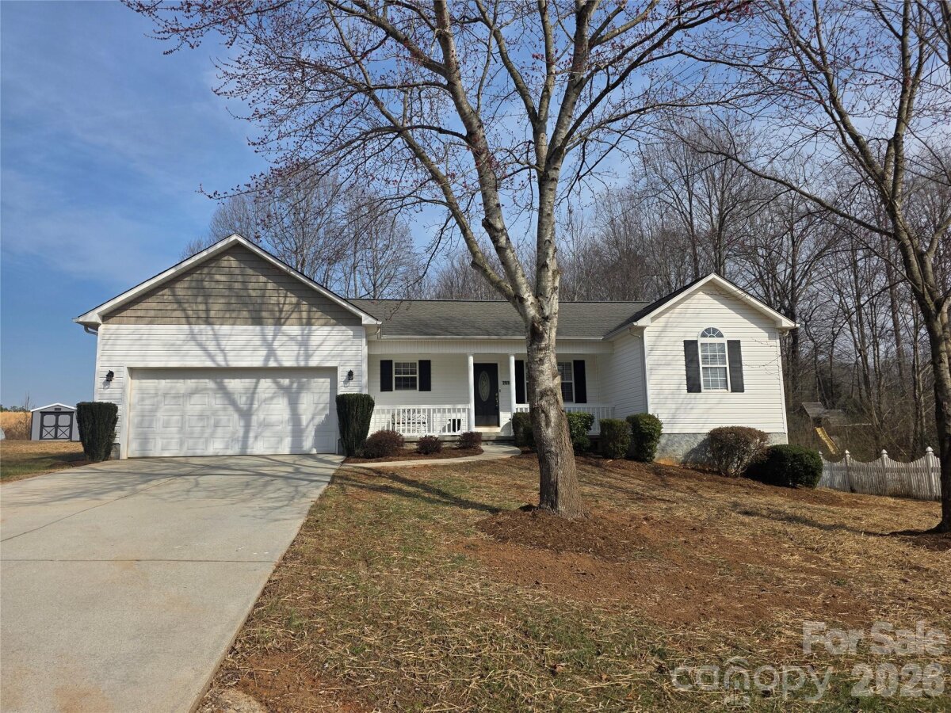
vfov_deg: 58.9
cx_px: 476
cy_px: 356
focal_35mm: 23
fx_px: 632
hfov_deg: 73.9
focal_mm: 6.3
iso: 80
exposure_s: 1/7944
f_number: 1.7
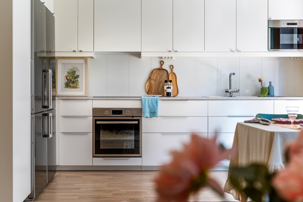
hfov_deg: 41.9
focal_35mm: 47
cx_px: 152
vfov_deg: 28.6
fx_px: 396
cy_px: 101
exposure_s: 1/250
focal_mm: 47
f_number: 2.8
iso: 640
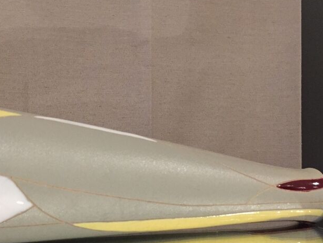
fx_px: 439
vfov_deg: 30.9
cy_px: 123
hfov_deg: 40.1
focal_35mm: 47
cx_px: 116
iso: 250
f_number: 2.2
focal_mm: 4.15
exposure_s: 1/20
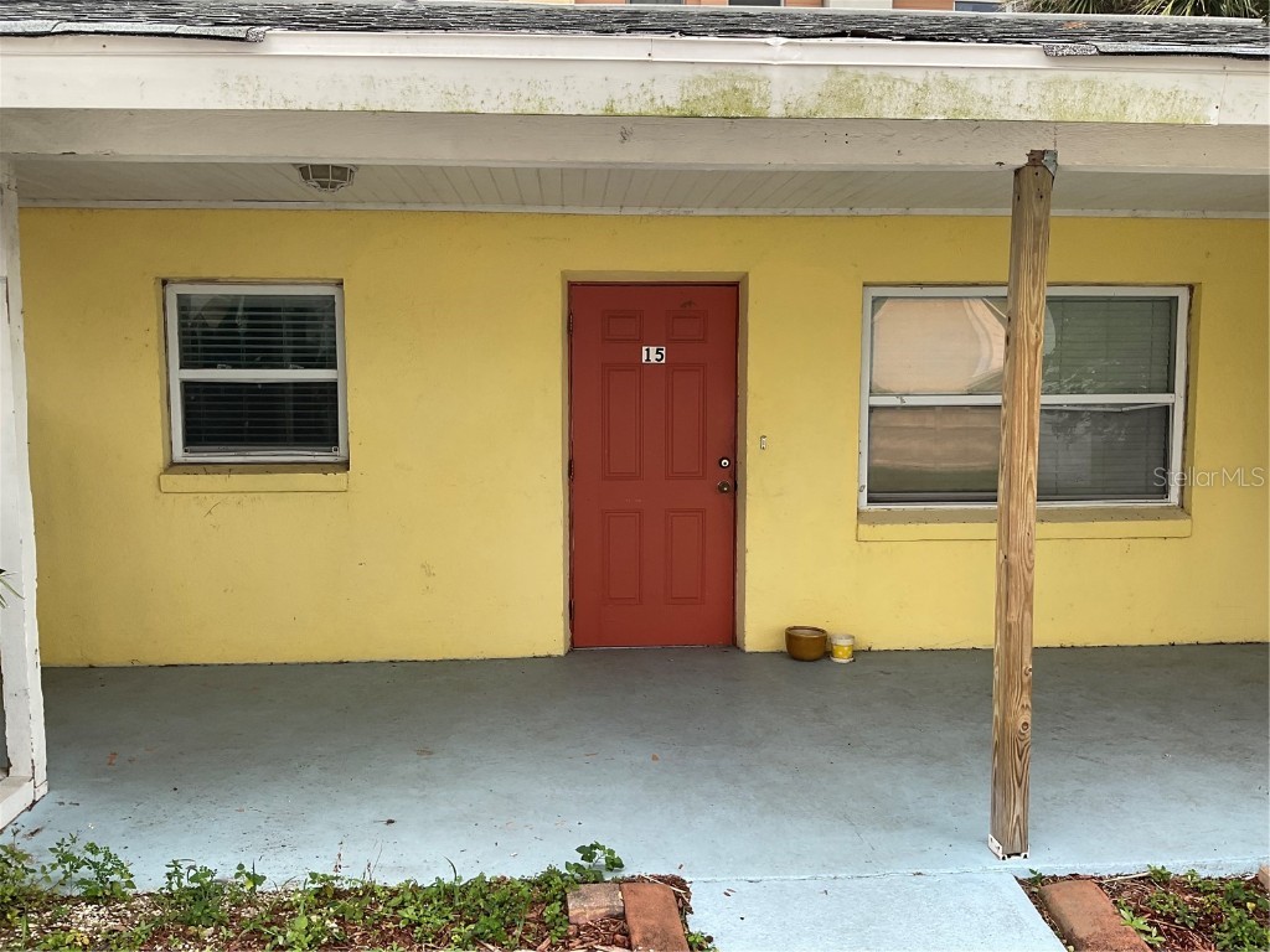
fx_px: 1064
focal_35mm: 29
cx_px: 635
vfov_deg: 48.2
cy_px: 476
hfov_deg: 61.7
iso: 16
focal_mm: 3
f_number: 1.8
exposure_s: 1/469
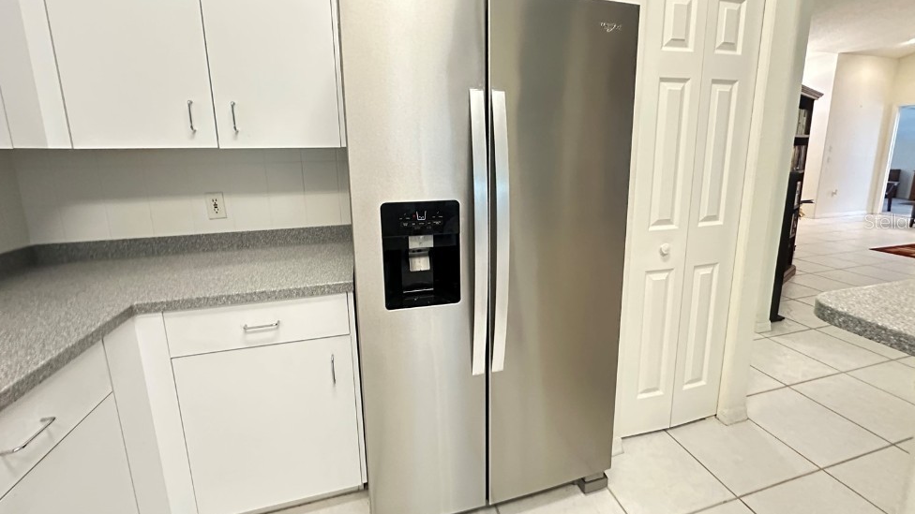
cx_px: 472
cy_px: 221
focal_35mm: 16
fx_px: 388
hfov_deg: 99.3
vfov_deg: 66.8
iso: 1000
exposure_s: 1/40
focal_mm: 2.22
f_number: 2.2
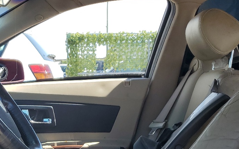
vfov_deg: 19.4
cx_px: 58
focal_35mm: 63
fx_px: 410
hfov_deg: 31.8
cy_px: 180
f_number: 1.5
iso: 50
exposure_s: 1/909
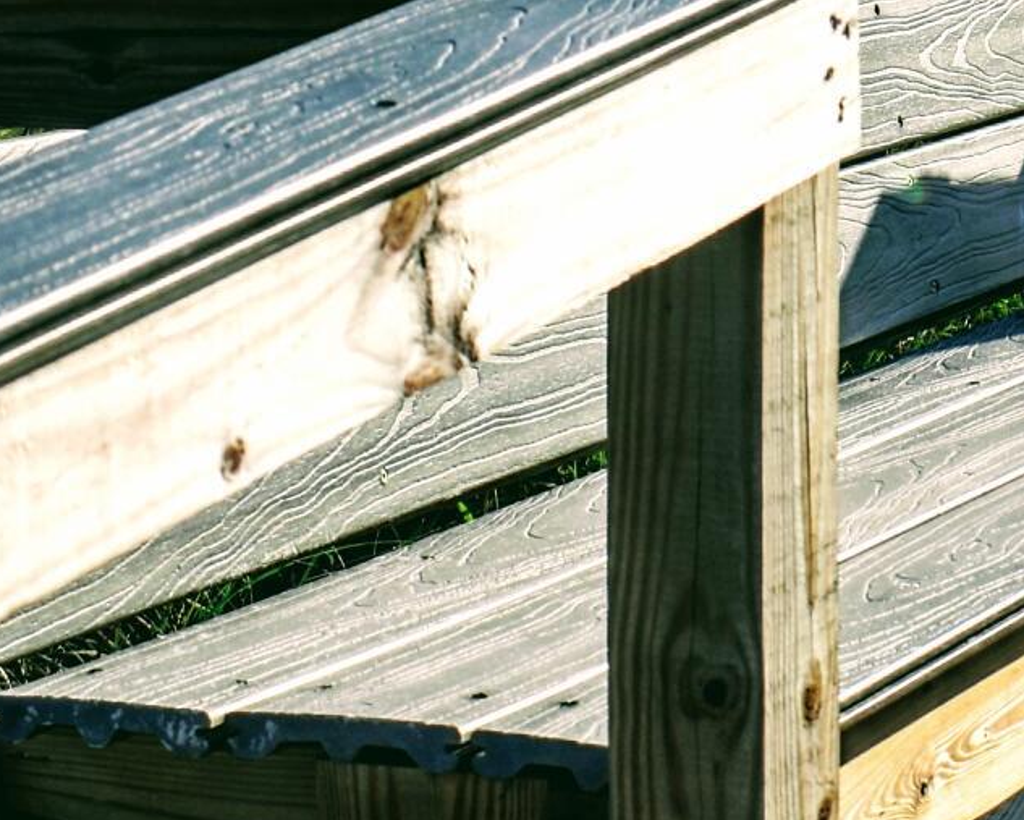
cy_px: -196
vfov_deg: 9.5
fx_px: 4851
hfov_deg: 11.6
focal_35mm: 160
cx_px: 1433
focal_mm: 24
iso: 100
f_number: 6.3
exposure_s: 1/640
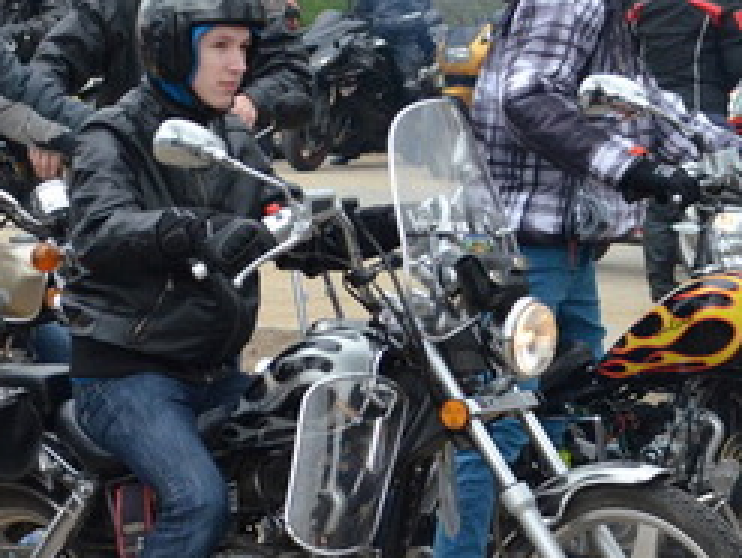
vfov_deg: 7.8
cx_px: -279
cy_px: 219
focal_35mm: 190
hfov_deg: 10.1
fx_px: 4079
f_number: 5.6
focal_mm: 46
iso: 1600
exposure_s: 1/2000
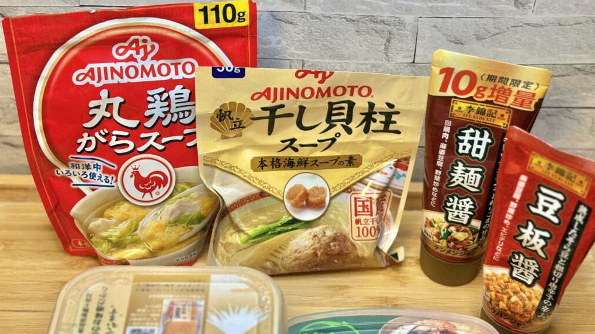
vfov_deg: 21.1
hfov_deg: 36.6
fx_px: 899
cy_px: 158
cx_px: 296
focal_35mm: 57
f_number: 1.6
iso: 80
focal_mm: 5.96
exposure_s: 1/60
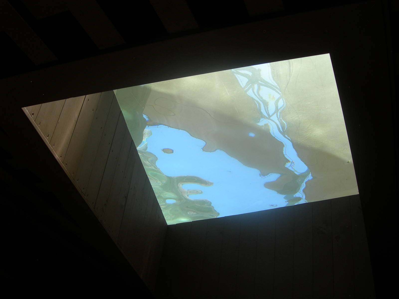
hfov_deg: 49.0
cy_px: 150
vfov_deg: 37.7
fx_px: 438
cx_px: 200
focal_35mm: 38
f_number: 4.8
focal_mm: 7.8
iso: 50
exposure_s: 1/166
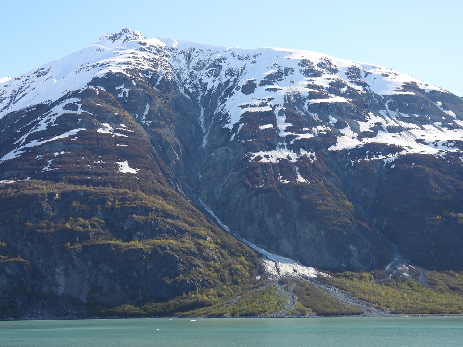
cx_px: 232
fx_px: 803
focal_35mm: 60
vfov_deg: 24.4
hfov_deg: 32.2
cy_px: 174
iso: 100
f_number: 3.5
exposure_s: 1/800
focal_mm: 10.7
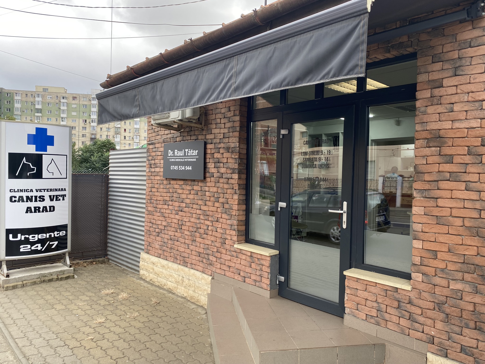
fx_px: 364
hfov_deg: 67.3
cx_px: 242
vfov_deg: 53.1
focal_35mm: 26
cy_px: 182
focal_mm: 4.25
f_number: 1.8
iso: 32
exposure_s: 1/241
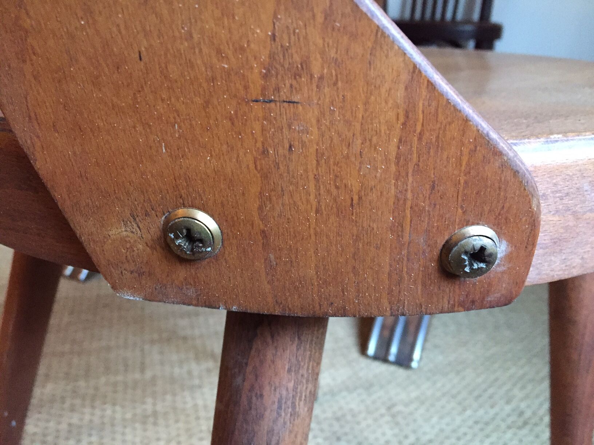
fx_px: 498
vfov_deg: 48.2
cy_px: 222
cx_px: 297
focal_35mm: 29
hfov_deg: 61.7
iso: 400
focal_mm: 4.15
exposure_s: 1/17
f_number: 2.2
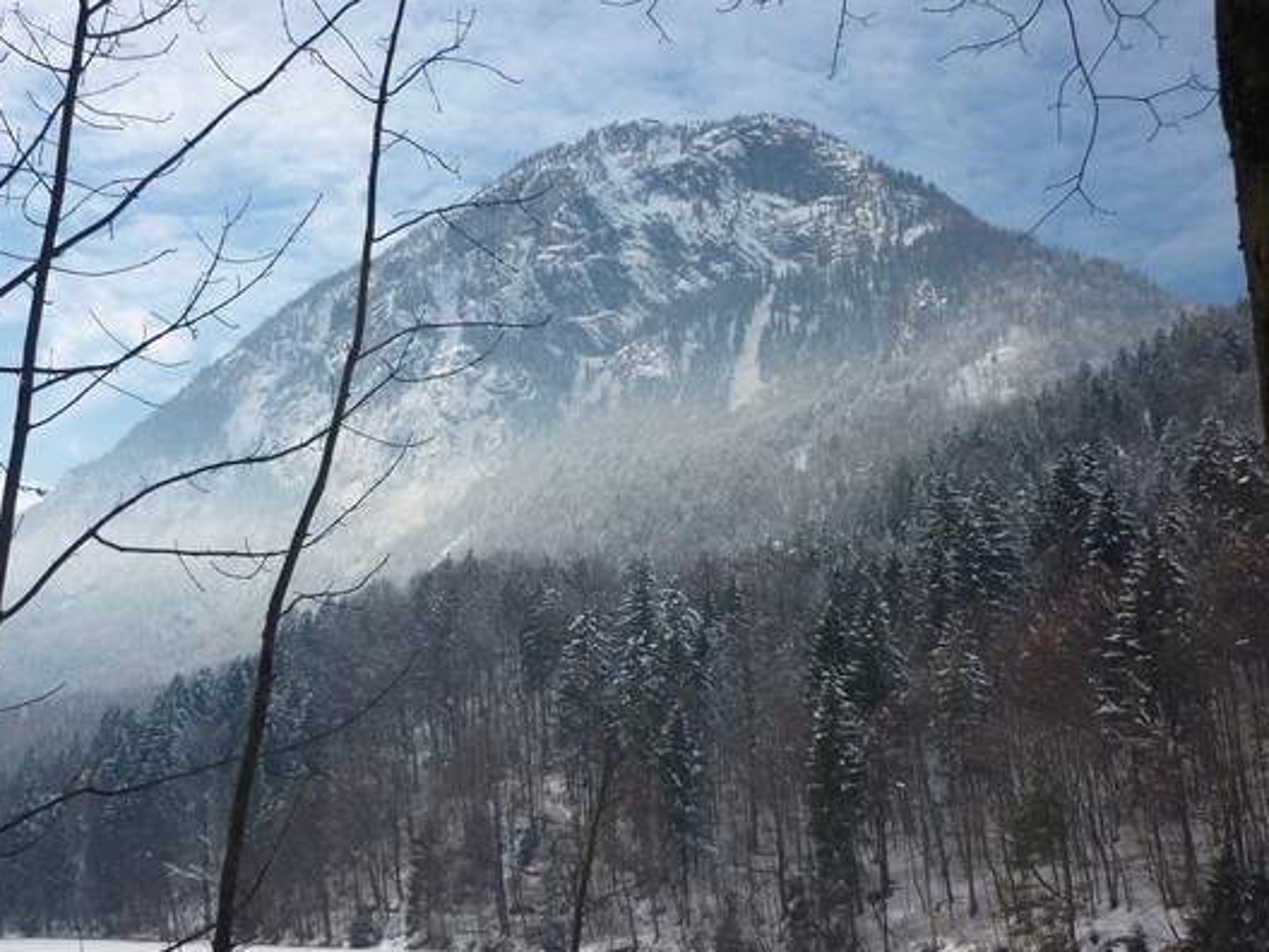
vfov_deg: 35.9
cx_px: 543
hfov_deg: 46.7
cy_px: 534
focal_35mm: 40
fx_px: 1466
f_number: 8
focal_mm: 5.5
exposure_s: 1/200
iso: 80
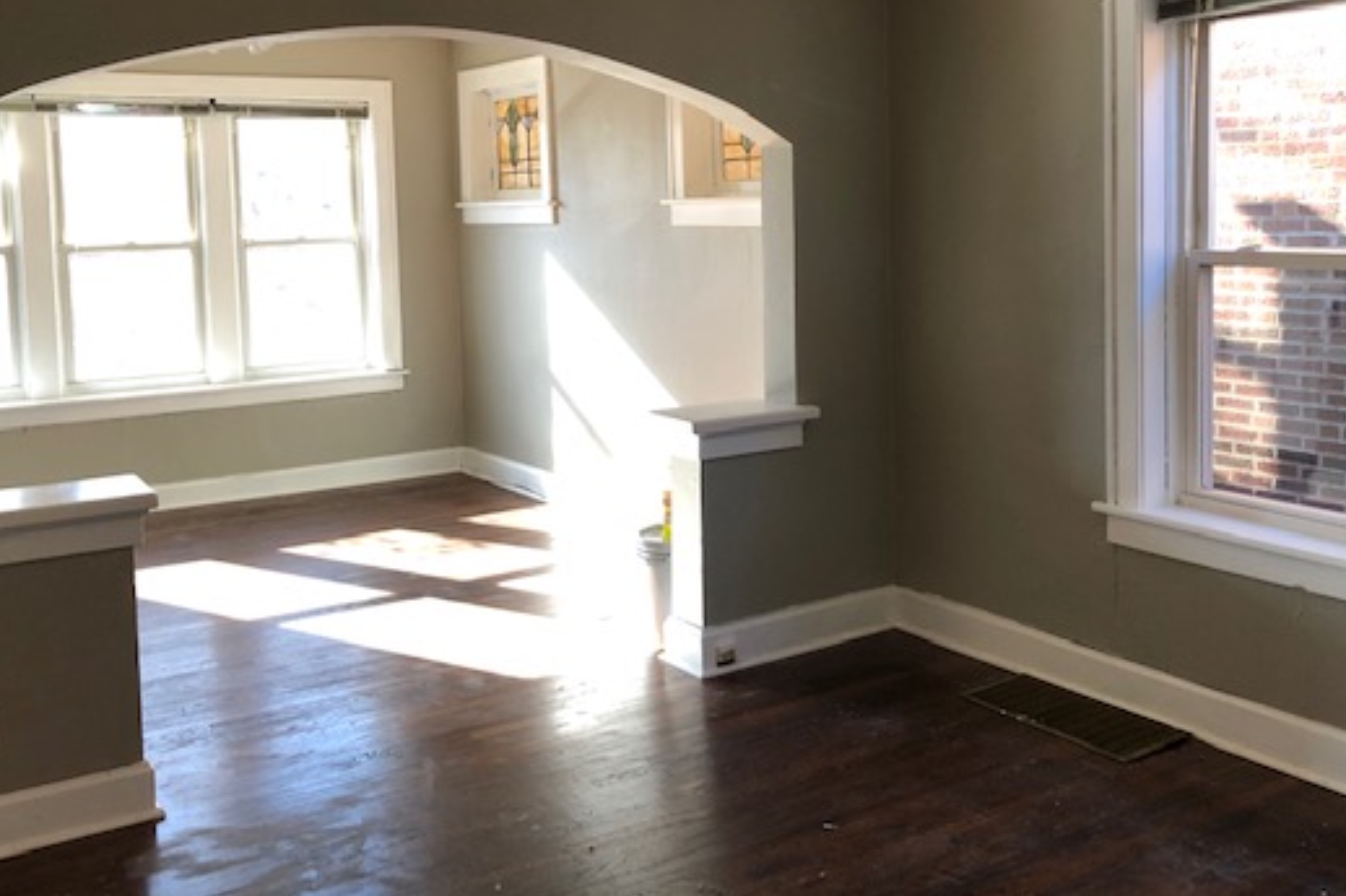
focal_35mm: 36
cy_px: 325
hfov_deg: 53.1
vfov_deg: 36.6
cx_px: 696
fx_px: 1345
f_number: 1.8
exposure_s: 1/120
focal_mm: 4
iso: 80
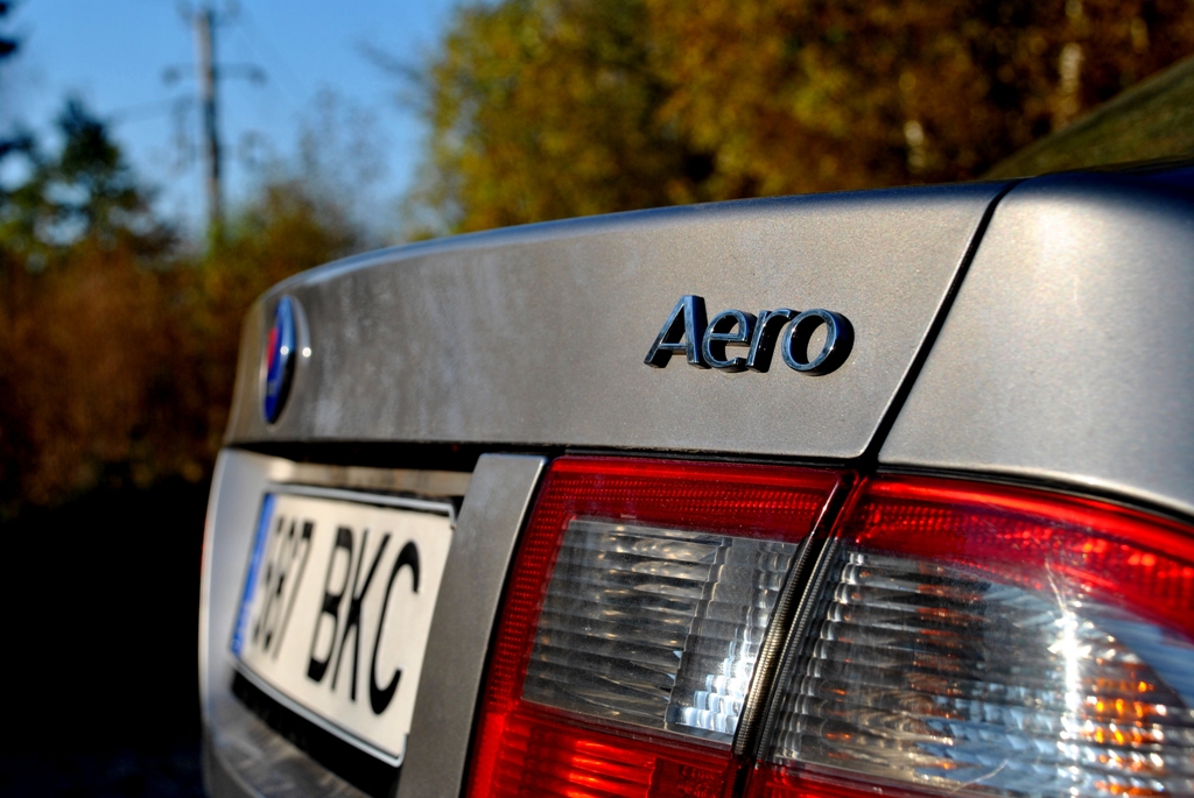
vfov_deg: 19.0
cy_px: 399
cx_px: 597
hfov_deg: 28.0
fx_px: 2390
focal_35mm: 72
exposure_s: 1/250
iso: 100
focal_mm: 48
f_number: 8
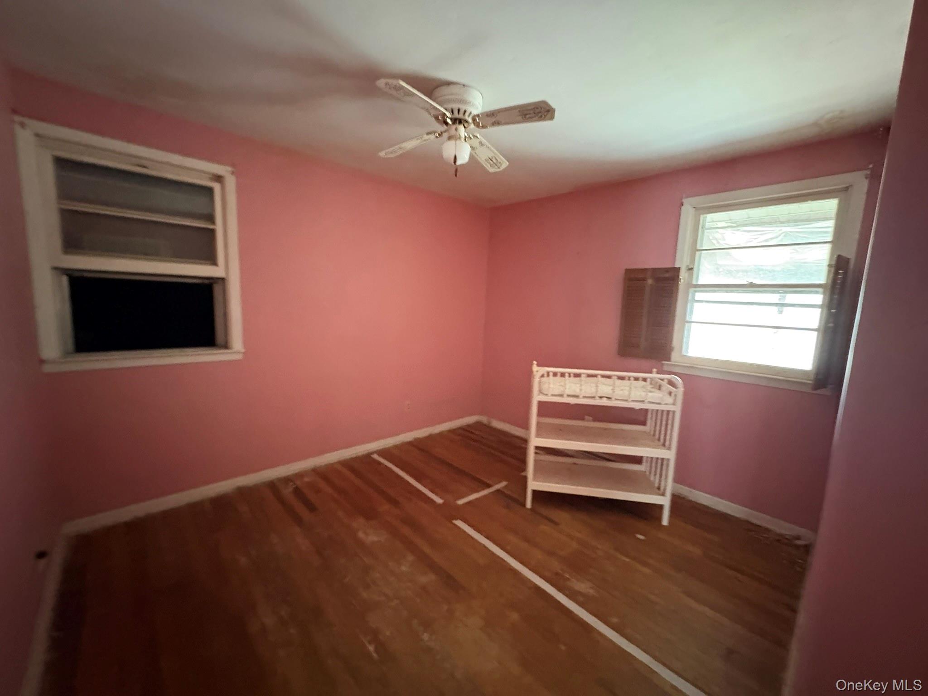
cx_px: 464
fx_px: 375
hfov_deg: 102.1
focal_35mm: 14
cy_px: 348
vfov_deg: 85.7
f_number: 2.2
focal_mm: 2.22
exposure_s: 1/30
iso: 1250
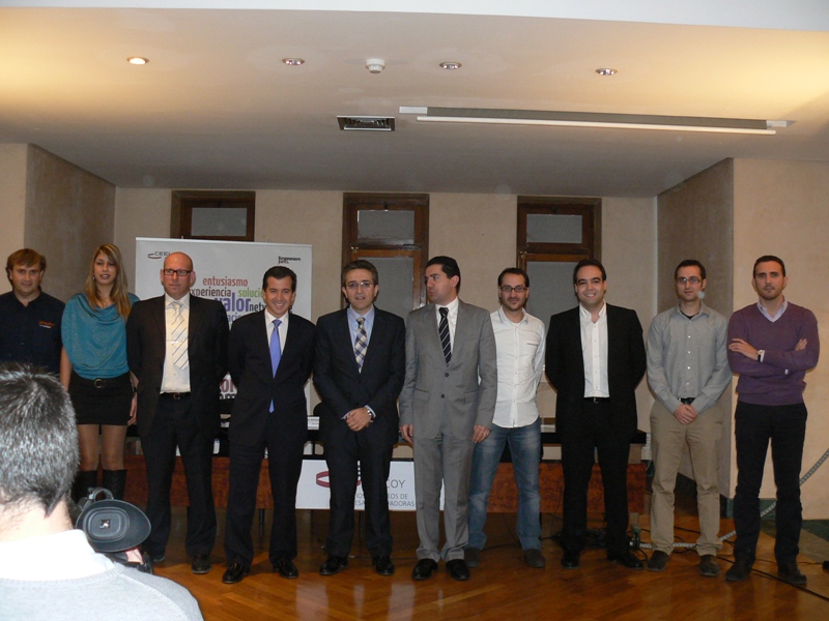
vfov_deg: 39.7
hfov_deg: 51.4
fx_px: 862
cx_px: 414
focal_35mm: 36
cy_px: 310
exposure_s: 1/30
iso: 160
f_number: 2.8
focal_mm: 6
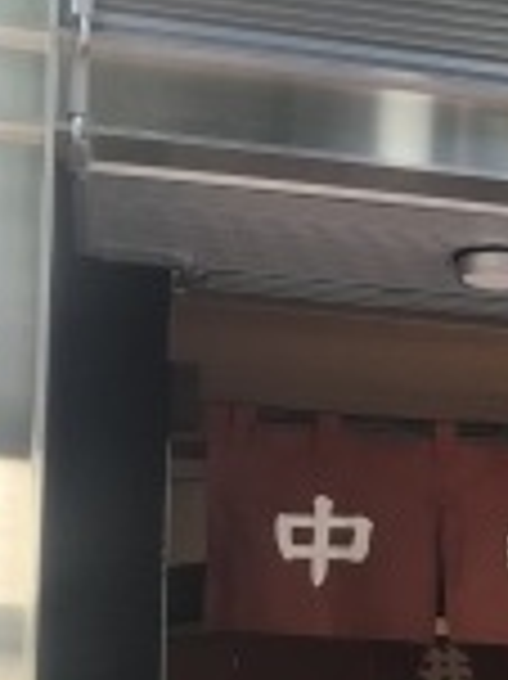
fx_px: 1822
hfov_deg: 15.0
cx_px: 708
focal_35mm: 93
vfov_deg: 20.5
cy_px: 657
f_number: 1.8
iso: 20
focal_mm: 3.99
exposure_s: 1/150
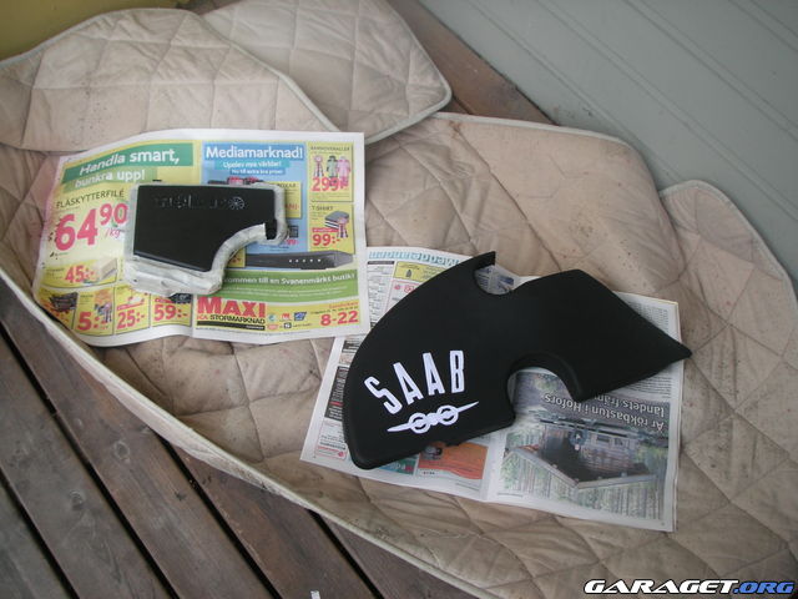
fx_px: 876
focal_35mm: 38
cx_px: 399
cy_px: 300
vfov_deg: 37.7
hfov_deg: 49.0
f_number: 3.3
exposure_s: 1/90
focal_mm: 6.3
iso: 50
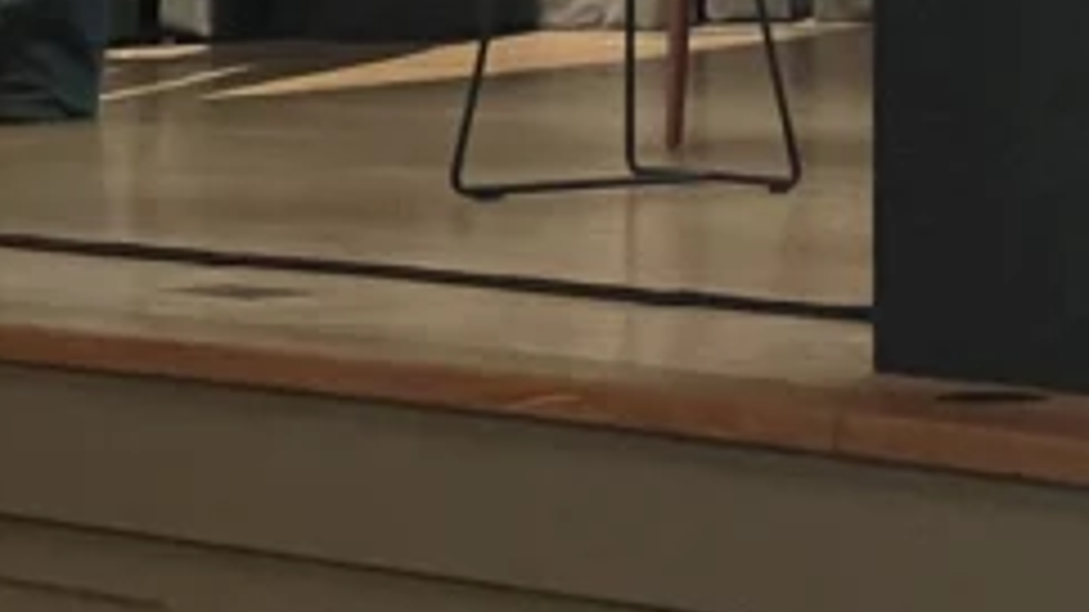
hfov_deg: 8.9
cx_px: 1166
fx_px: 6929
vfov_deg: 4.9
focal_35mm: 240
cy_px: -1044
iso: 160
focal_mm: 6
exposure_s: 1/50
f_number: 2
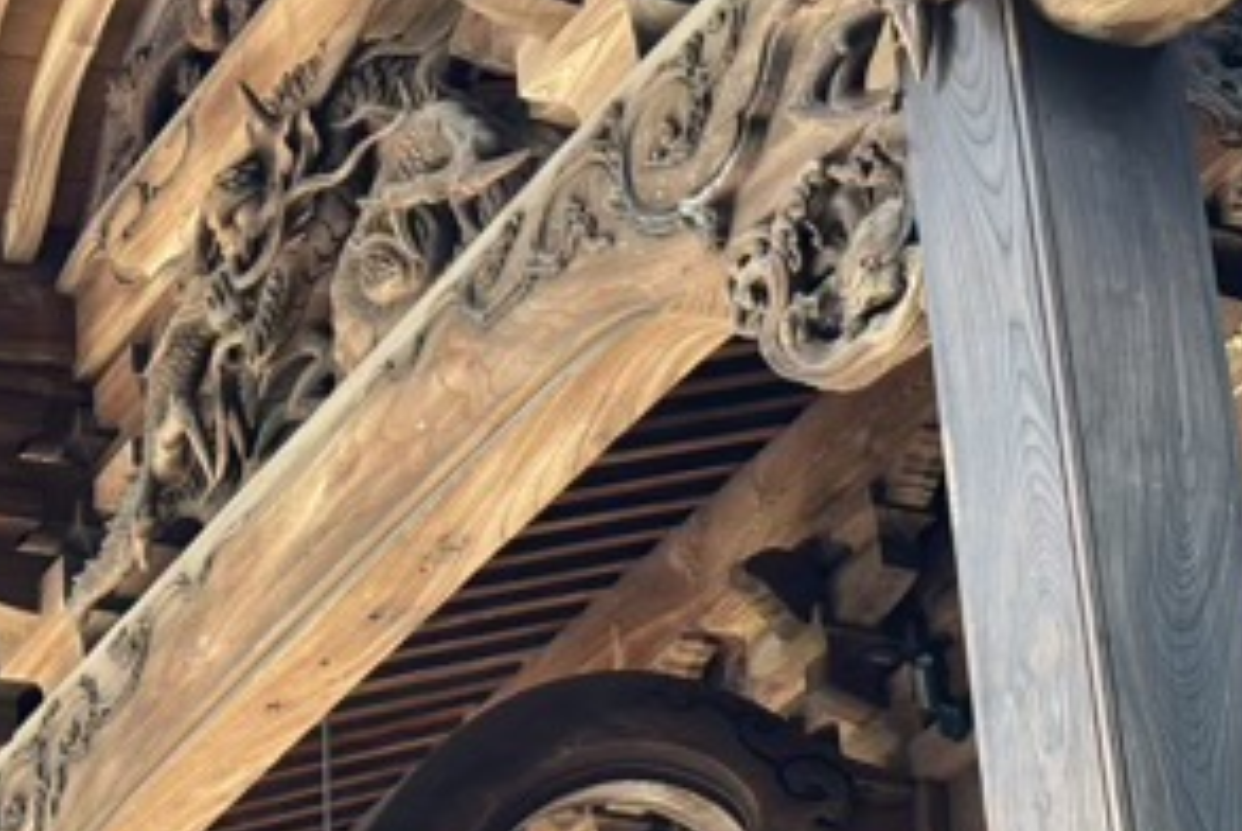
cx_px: 543
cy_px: 244
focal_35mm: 129
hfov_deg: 15.9
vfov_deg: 10.6
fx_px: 4455
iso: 50
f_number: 1.6
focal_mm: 5.96
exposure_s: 1/120
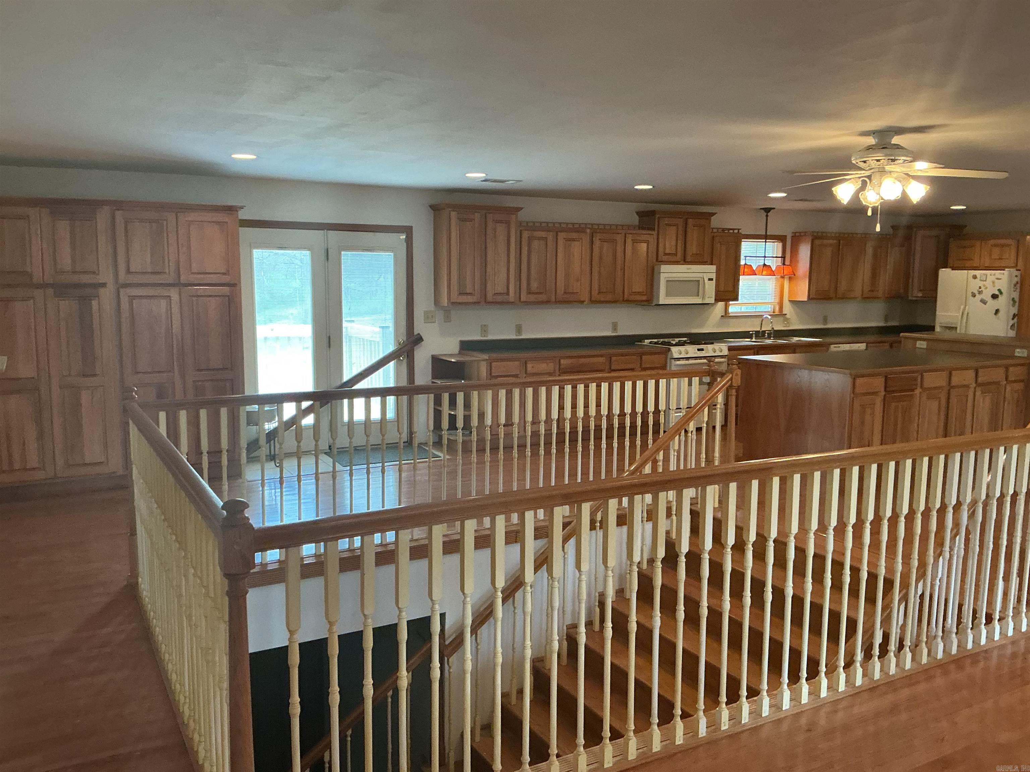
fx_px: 863
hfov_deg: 61.7
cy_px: 386
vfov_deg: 48.2
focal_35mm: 29
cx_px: 515
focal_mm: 3
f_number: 1.8
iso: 200
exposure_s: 1/60
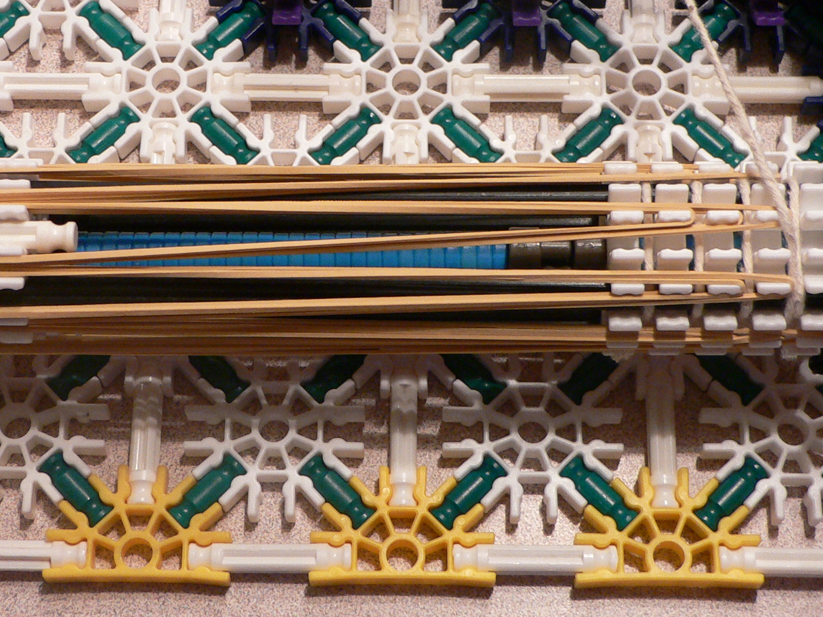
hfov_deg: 25.0
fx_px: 1854
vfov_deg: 18.9
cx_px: 359
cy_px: 249
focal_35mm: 78
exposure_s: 1/25
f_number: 2.8
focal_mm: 8
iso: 200
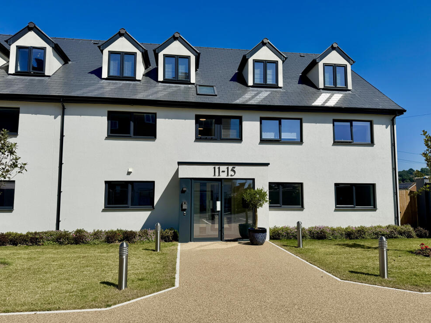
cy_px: 167
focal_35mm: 25
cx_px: 224
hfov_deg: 69.4
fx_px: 311
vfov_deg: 54.9
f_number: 1.78
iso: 80
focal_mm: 6.76
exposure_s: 1/10417
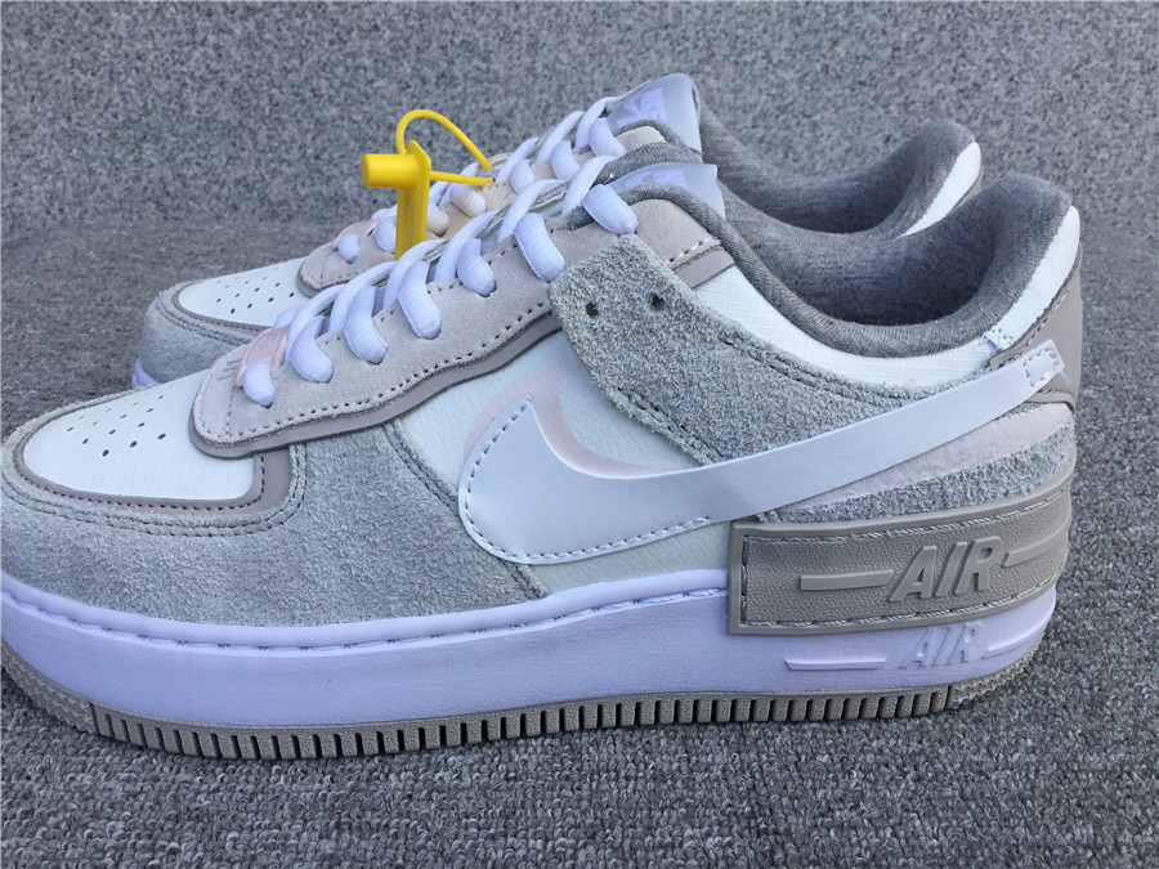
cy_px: 434
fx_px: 1038
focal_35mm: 31
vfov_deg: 45.4
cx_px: 580
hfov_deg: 58.4
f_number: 2.4
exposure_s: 1/304
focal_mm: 3.3
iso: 25
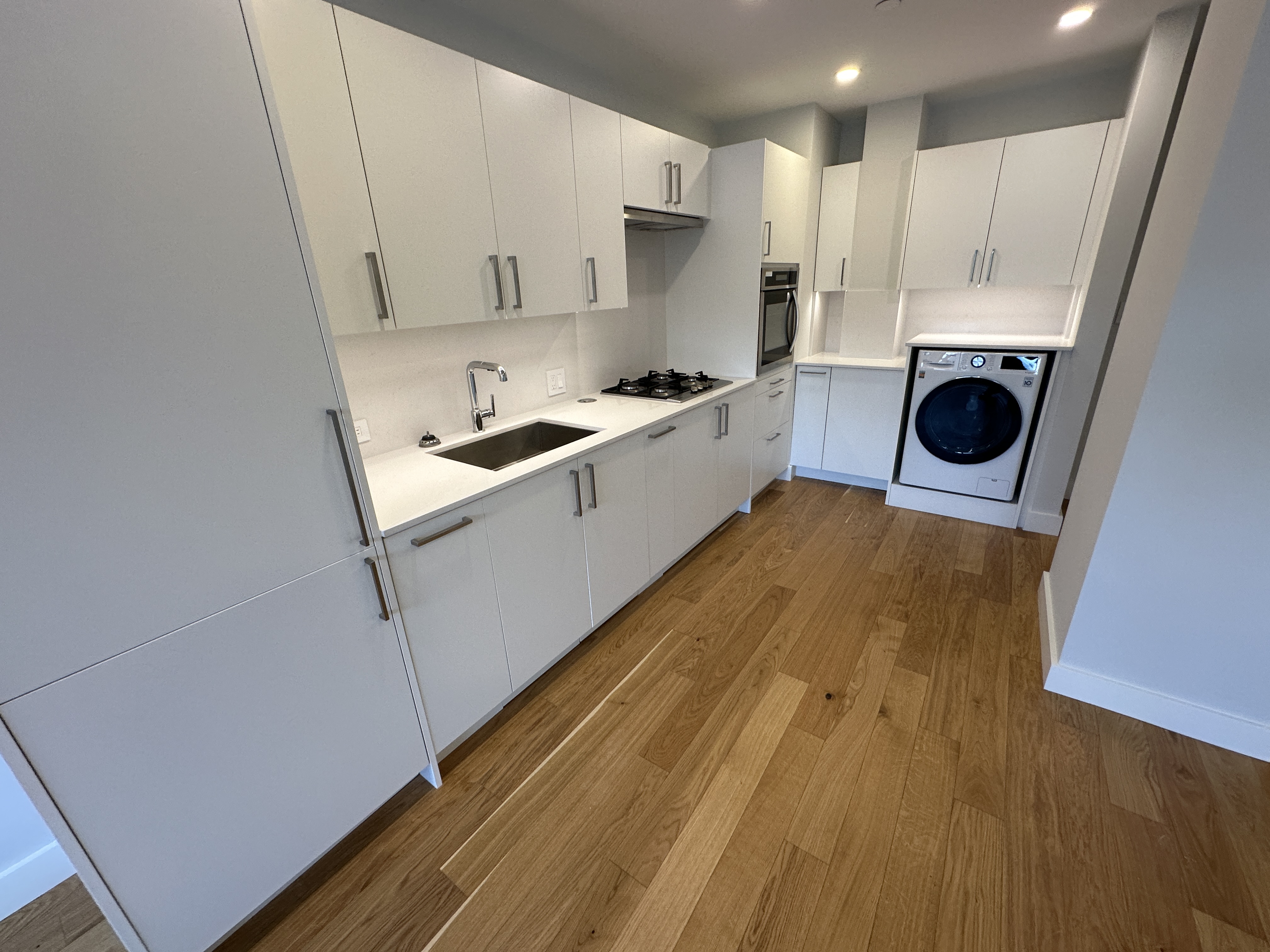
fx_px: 514
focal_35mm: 14
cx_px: 635
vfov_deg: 85.7
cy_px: 476
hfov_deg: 102.1
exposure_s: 1/120
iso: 160
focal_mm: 2.22
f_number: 2.2
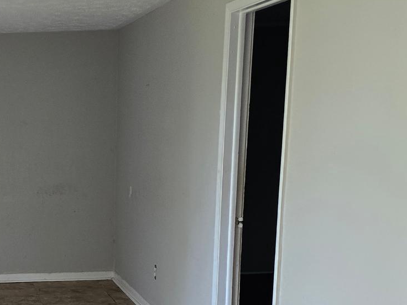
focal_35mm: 64
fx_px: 752
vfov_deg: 22.4
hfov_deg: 27.6
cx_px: -43
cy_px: 270
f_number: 1.7
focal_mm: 6.3
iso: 320
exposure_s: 1/120
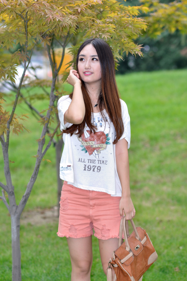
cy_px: 140
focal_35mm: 128
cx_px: 94
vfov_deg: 16.1
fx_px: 997
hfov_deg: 10.7
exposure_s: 1/160
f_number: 2.8
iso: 200
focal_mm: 85
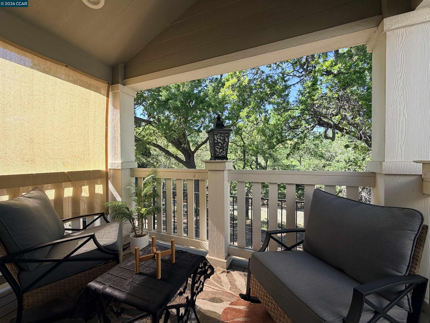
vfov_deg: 85.7
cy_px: 162
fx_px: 174
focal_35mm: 14
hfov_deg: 102.1
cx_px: 215
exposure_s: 1/531
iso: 40
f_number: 2.2
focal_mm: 2.22
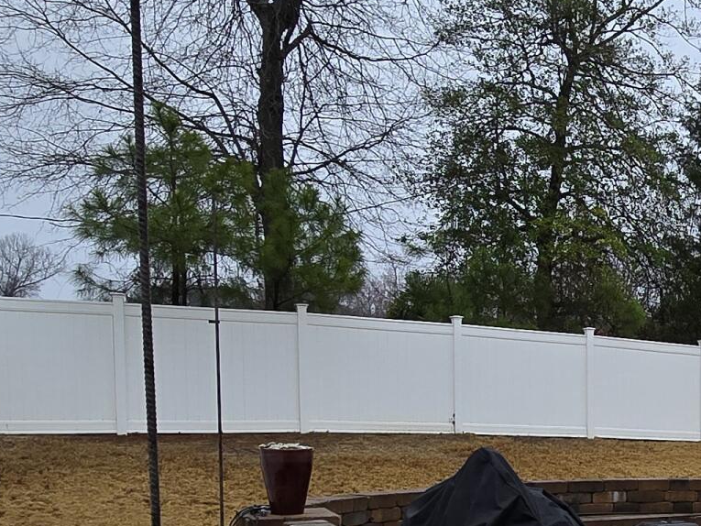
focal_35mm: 51
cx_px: 789
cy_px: 448
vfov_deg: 27.8
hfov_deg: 32.5
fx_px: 1033
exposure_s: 1/474
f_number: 2.2
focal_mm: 2.2
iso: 50
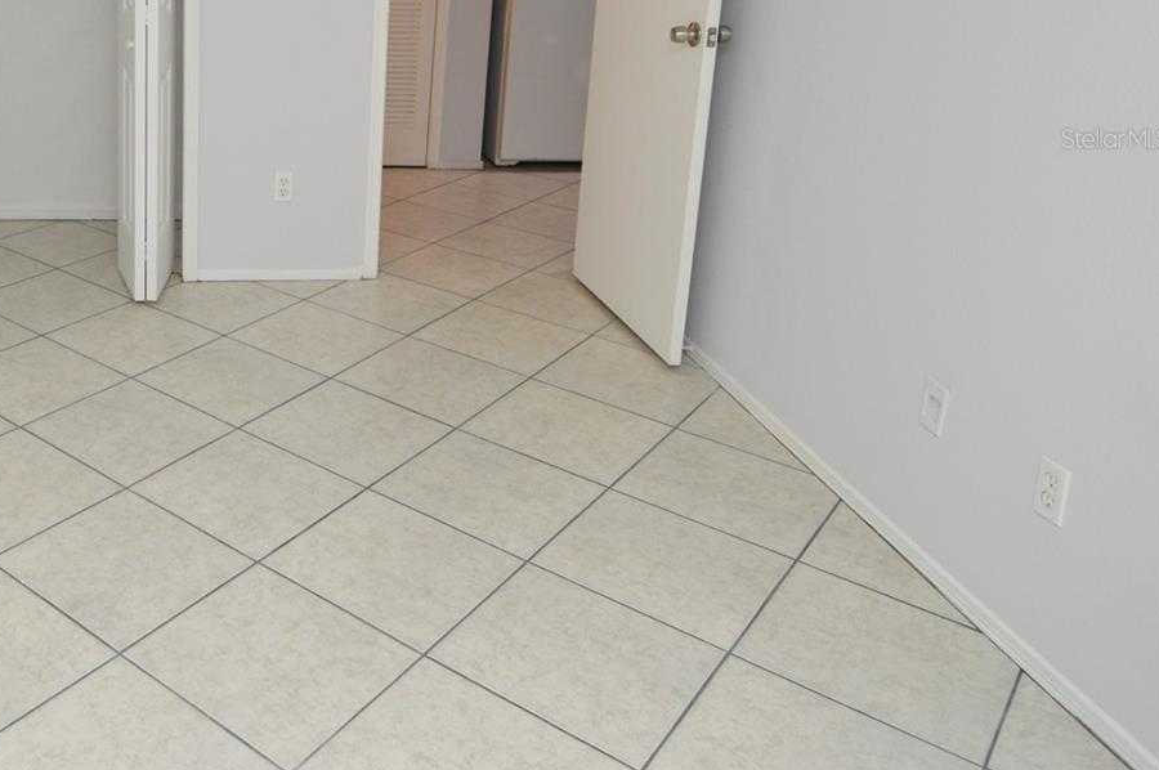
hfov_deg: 52.6
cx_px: 146
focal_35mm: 32
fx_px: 1029
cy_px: 138
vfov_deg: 39.2
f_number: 4
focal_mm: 12
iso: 450
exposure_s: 1/60
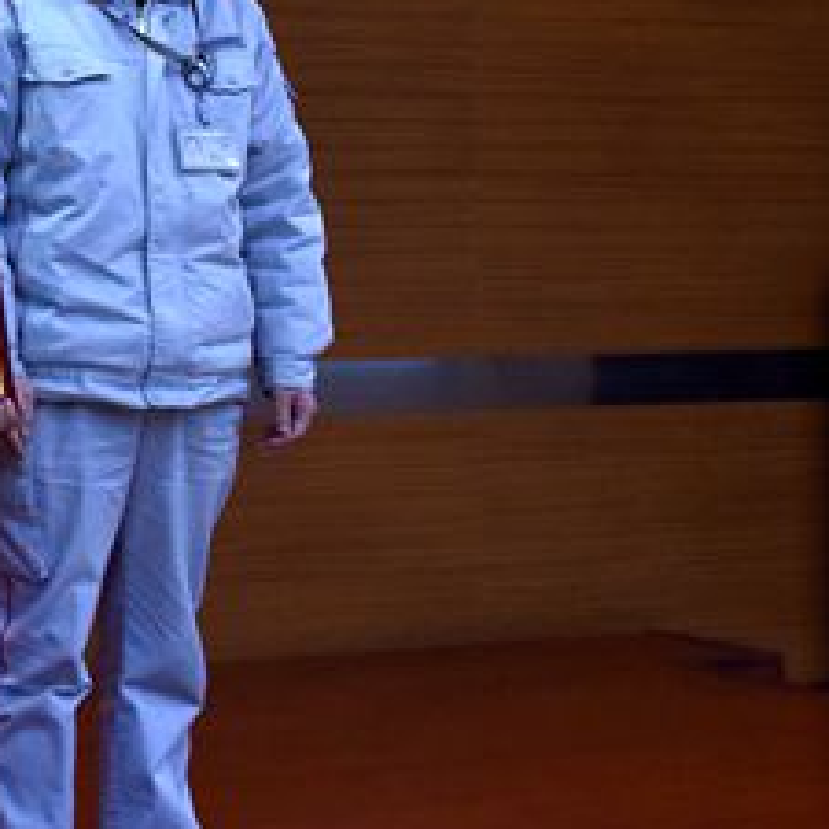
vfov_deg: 15.7
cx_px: -807
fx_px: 2953
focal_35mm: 109
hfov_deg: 13.7
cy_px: 7
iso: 1250
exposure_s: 1/125
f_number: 5.6
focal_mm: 32
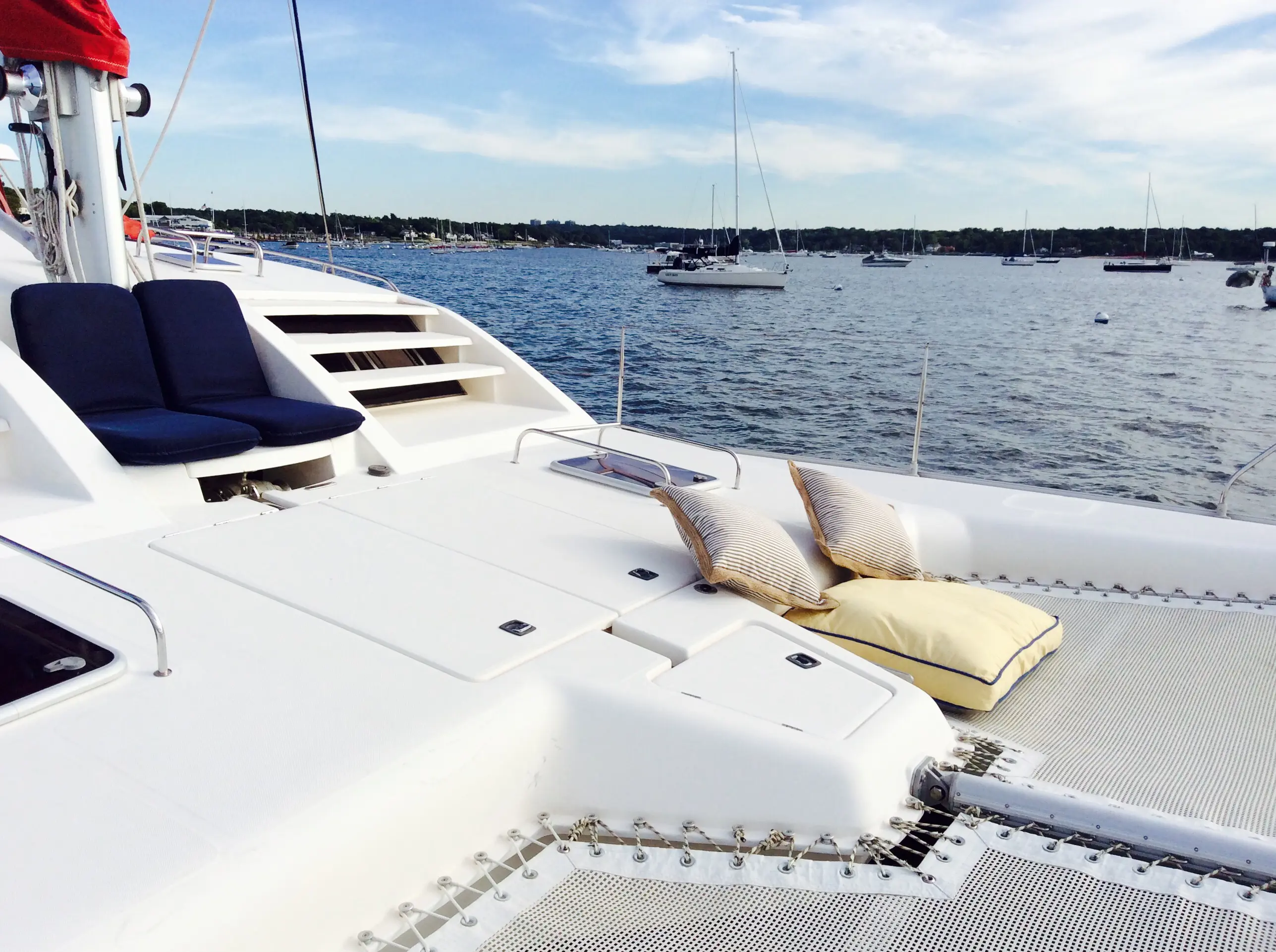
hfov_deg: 56.9
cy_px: 476
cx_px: 638
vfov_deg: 44.0
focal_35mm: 32
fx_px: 1178
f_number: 2.4
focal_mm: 3.3
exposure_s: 1/1733
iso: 32
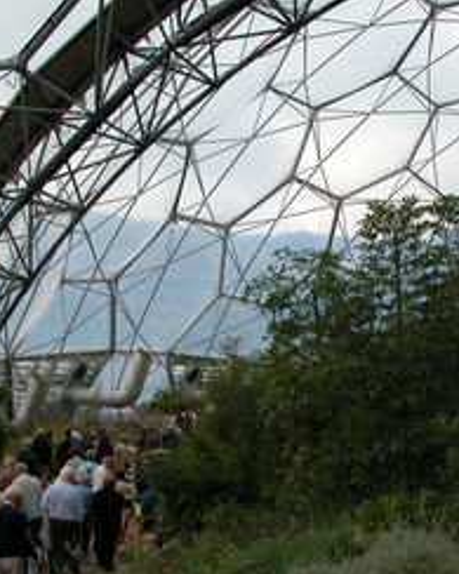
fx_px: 952
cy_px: 348
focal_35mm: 56
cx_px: 257
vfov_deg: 33.5
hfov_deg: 27.1
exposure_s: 1/238
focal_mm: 8.9
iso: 100
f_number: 5.6
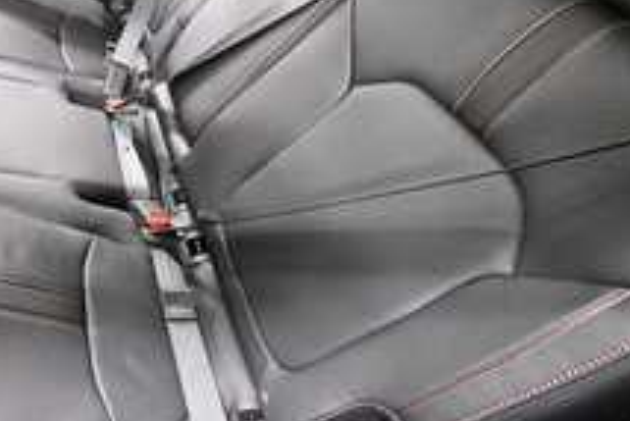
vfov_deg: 45.2
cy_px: 116
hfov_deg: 56.0
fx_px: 490
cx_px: 56
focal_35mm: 28
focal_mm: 10
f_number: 4.5
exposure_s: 1/60
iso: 7200
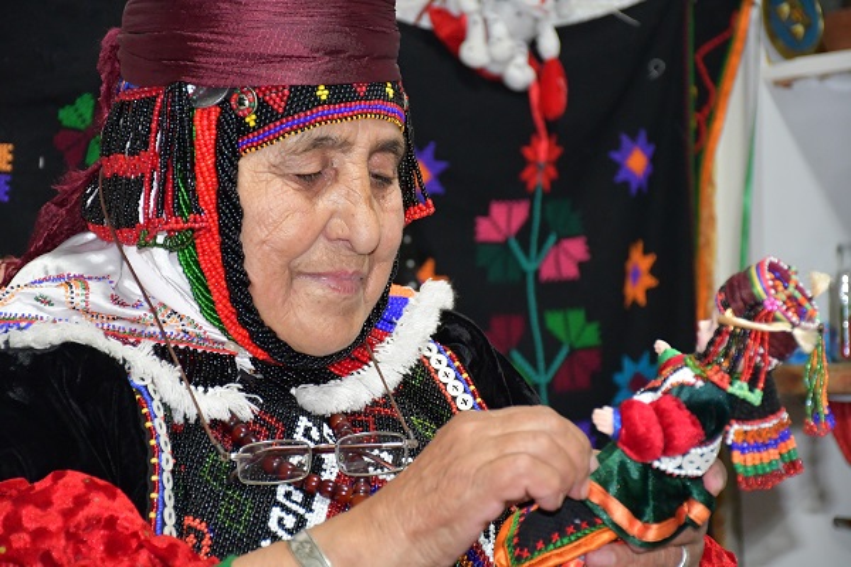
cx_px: 426
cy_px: 284
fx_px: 2647
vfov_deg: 12.2
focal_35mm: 112
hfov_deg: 18.3
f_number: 5
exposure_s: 1/60
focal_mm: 75
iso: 4500
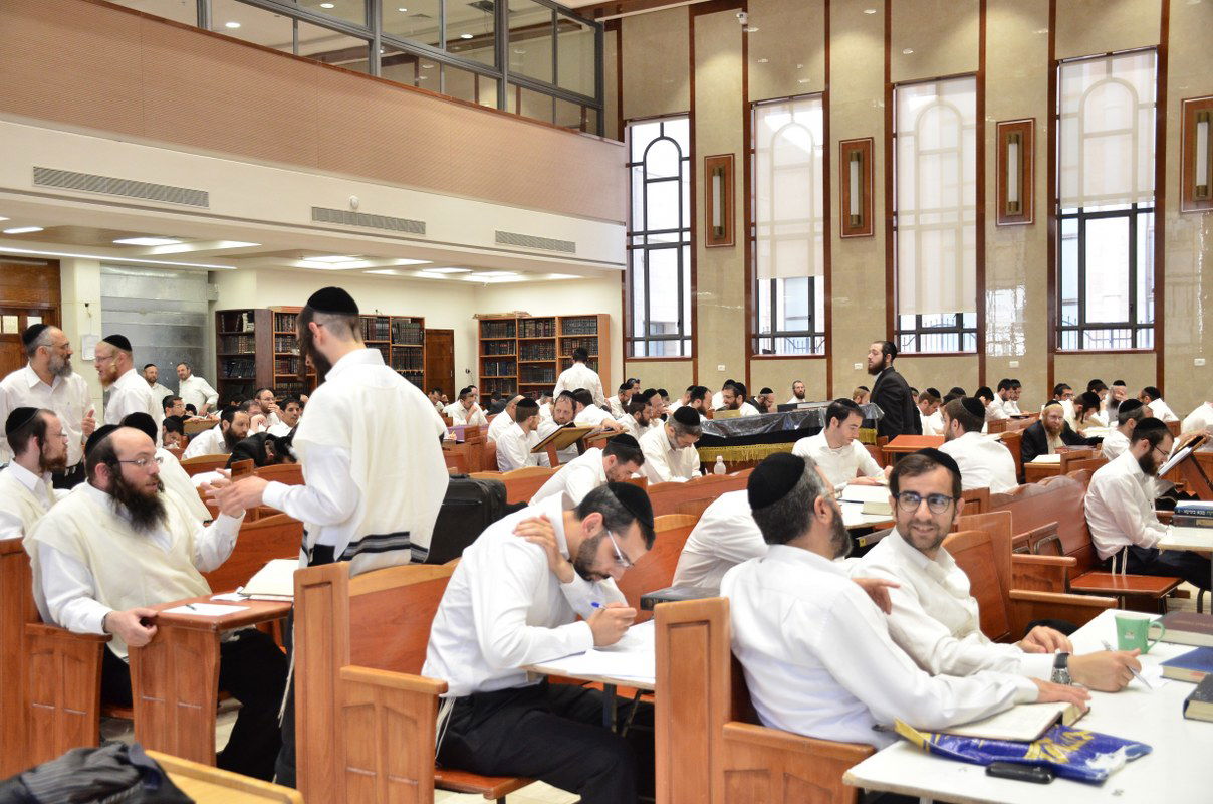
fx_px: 1311
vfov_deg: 34.1
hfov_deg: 49.6
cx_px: 606
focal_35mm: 39
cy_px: 402
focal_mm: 26
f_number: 3.8
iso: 1250
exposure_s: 1/200
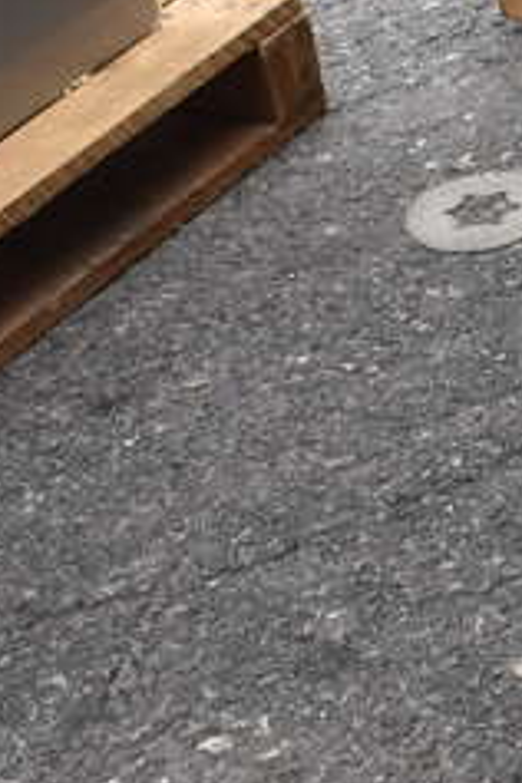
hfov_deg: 12.0
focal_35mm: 104
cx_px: 985
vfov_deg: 19.2
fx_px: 2262
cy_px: 38
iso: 200
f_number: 6.3
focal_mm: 18
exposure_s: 1/200
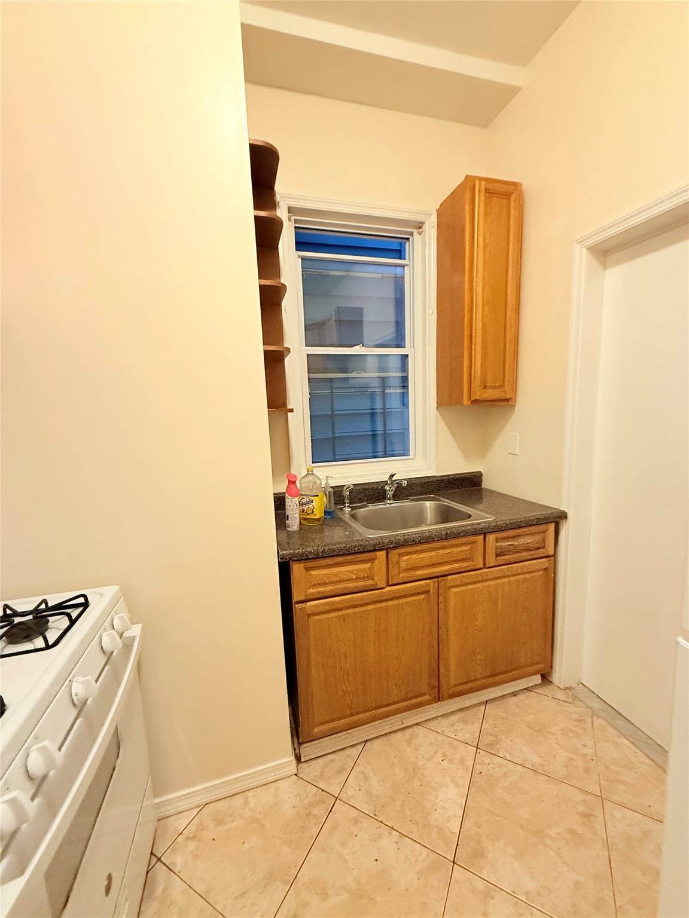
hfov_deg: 85.7
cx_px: 344
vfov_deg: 102.1
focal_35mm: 14
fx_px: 372
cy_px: 459
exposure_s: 1/60
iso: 640
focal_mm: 2.22
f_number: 2.2
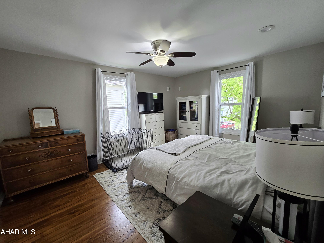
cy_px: 122
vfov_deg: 89.9
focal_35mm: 13
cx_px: 162
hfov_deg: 106.2
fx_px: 122
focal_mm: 2.2
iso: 125
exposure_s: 1/60.2
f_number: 2.2
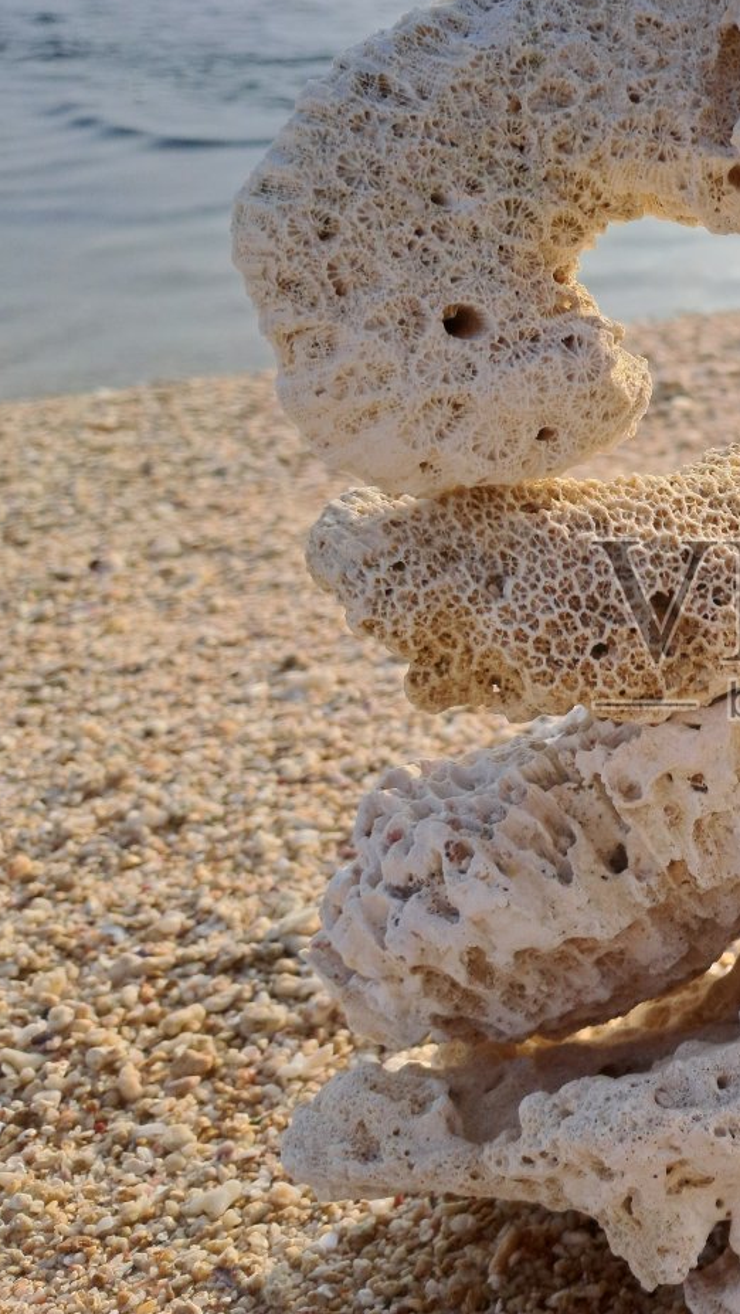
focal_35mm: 47
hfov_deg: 23.7
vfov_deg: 43.7
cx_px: 828
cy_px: 635
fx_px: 1638
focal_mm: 4.65
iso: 32
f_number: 1.8
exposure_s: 1/1642
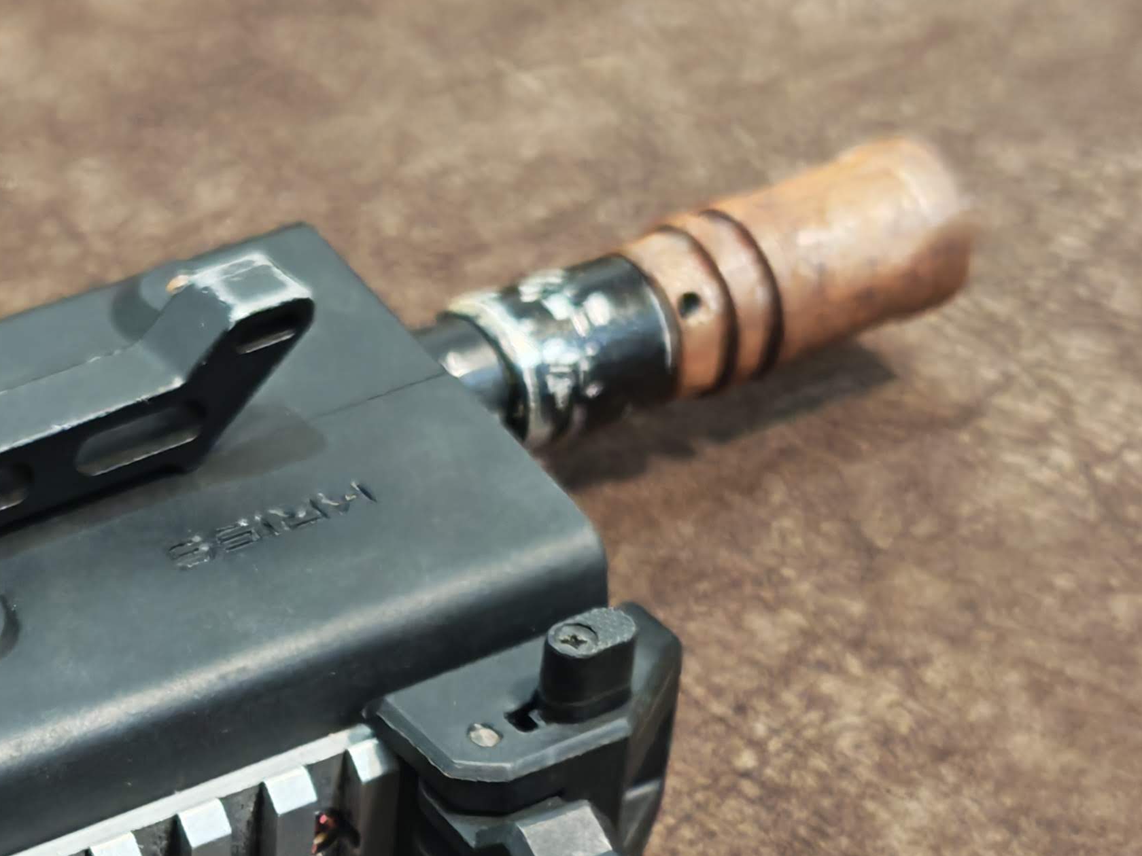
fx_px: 3860
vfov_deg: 12.6
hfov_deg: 16.6
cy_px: 690
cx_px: 143
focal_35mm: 117
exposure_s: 1/33
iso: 320
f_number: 1.4
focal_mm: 6.83
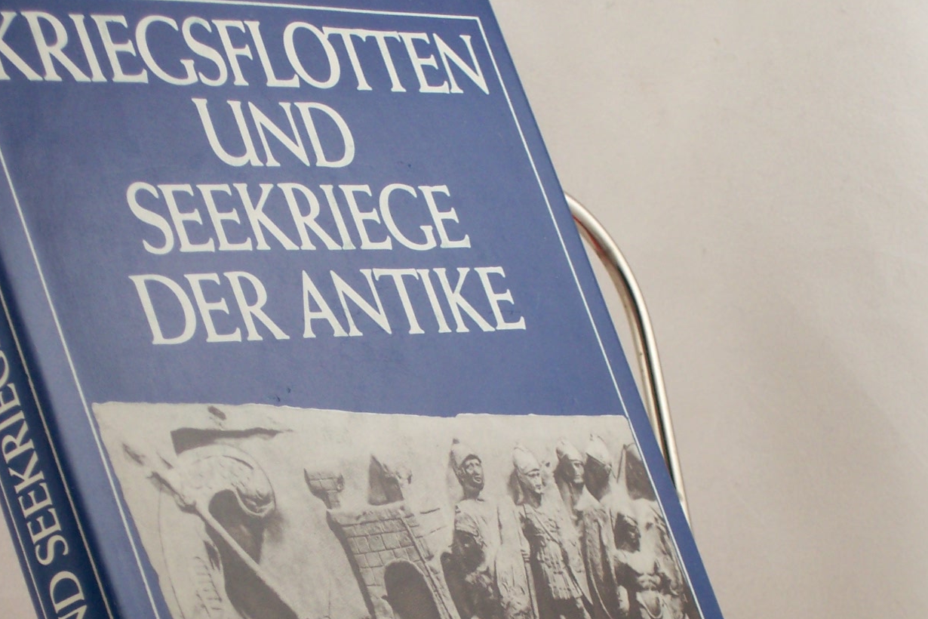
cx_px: 449
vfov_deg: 9.6
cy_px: 575
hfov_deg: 14.4
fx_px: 3660
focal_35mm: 142
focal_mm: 13.6
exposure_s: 1/80
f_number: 4
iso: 80
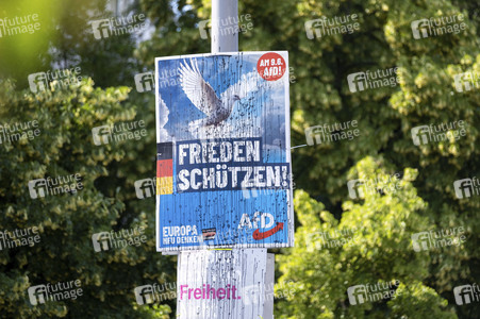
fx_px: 2798
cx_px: 240
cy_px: 160
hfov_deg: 9.8
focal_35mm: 210
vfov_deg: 6.5
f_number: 2.8
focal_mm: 140
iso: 250
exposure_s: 1/1250
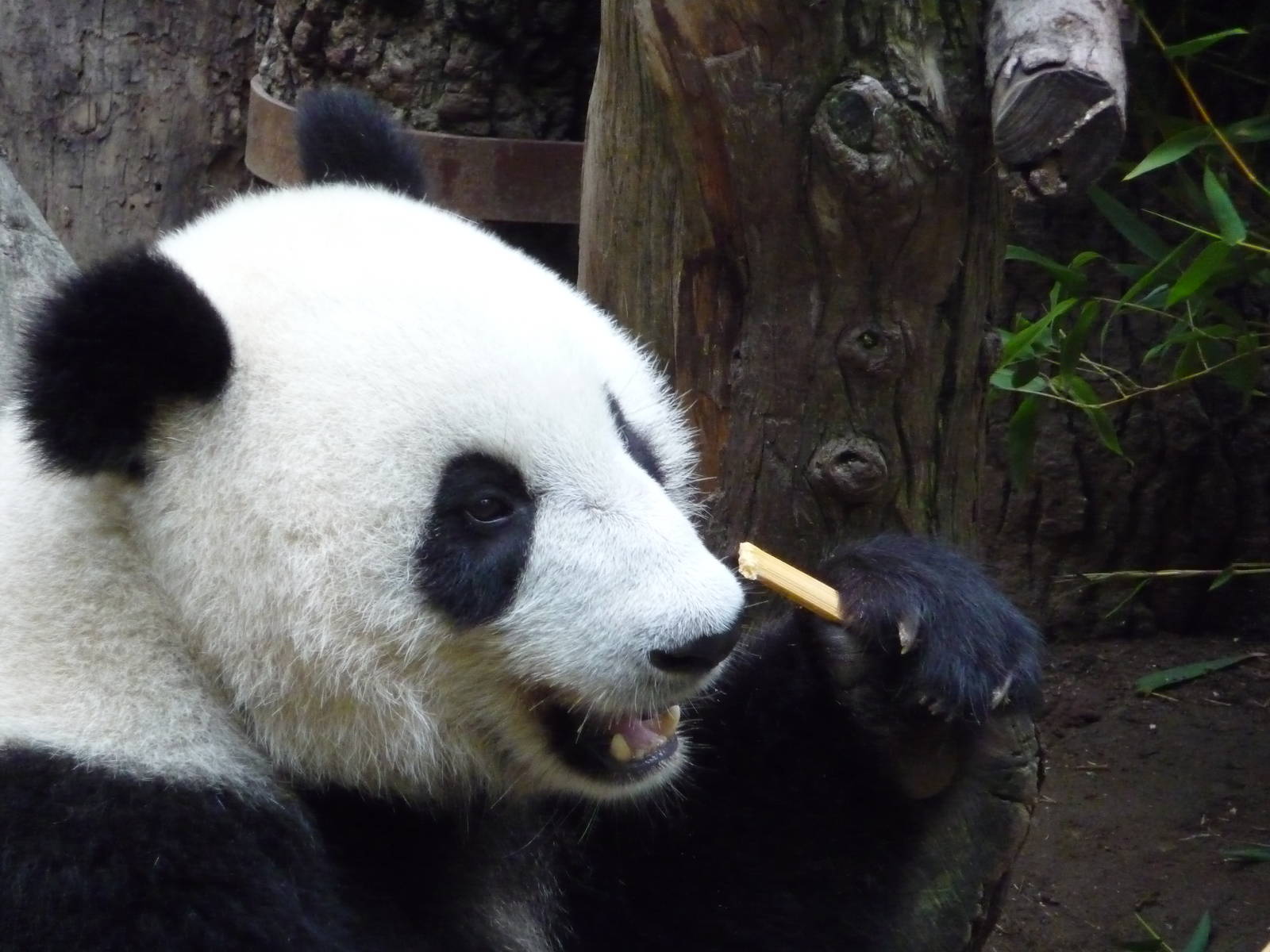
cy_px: 476
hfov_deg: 7.1
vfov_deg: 5.3
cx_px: 635
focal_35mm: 280
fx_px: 10273
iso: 800
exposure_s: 1/160
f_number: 4.9
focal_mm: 47
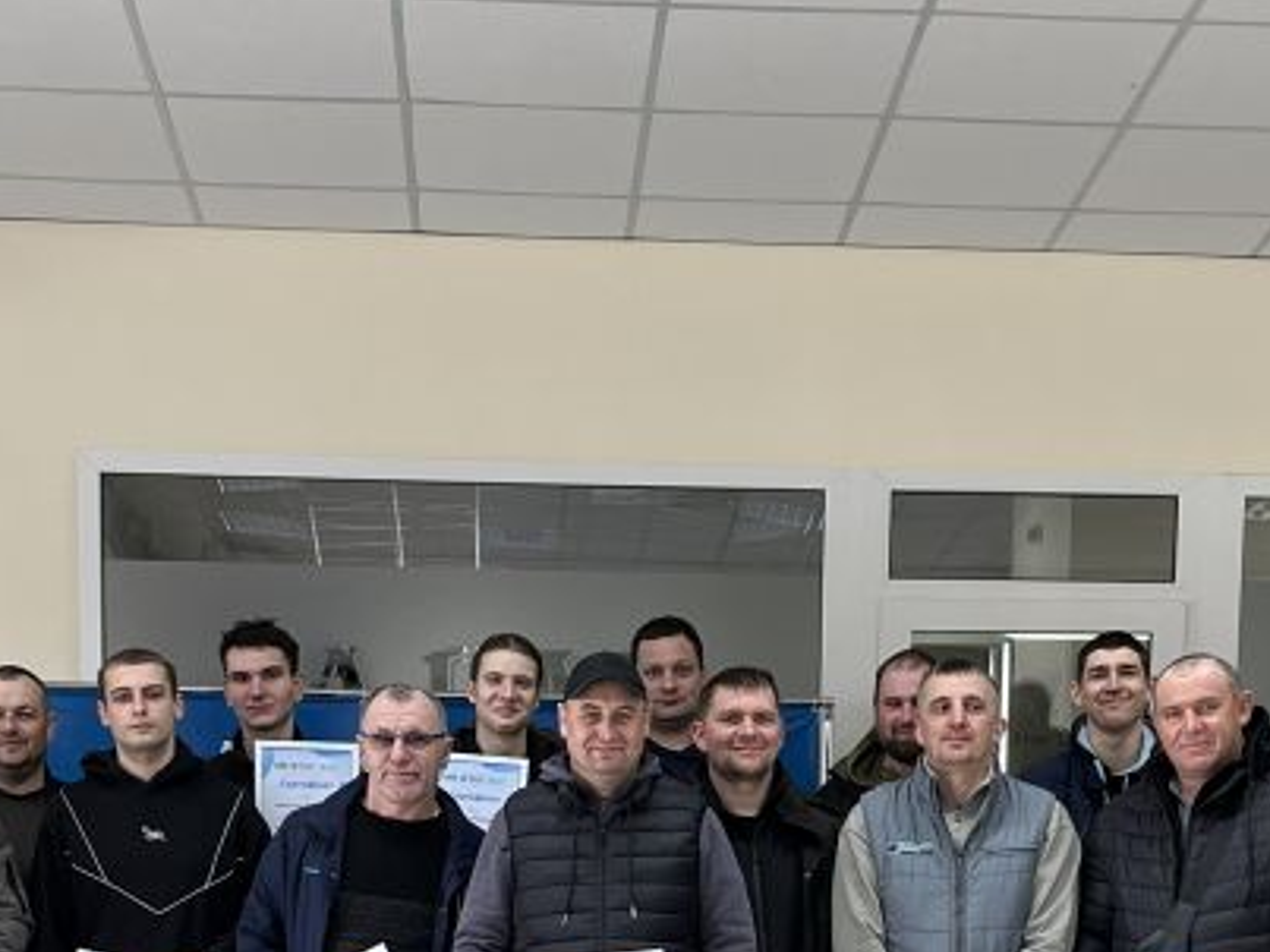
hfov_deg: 27.4
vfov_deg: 19.7
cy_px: 1073
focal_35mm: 71
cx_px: 696
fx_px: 2604
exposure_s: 1/60
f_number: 1.6
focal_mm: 5.1
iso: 125
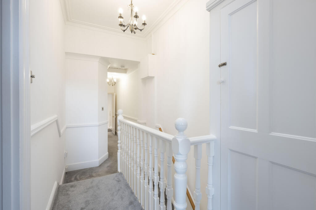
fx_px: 149
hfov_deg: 93.3
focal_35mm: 17
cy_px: 105
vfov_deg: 70.3
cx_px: 158
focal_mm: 17
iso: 200
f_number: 16
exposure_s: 1/1.25
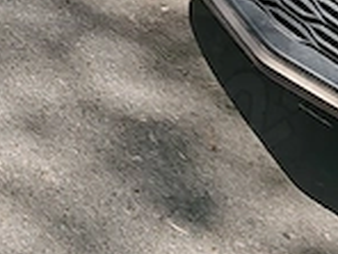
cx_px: -580
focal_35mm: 183
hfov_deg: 9.2
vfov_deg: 7.5
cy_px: -400
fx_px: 1787
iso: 50
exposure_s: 1/660
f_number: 1.9
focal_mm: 6.12
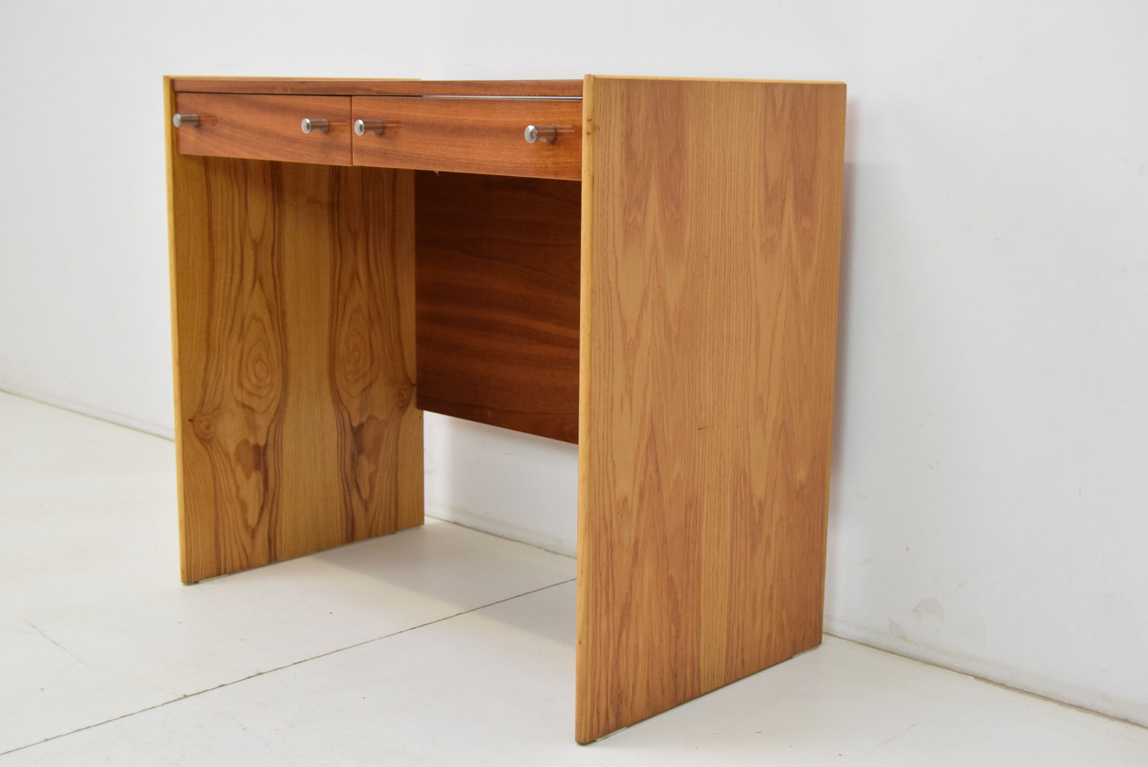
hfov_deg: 41.1
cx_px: 574
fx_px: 1532
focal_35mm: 48
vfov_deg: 28.1
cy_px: 384
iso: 1600
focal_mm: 32
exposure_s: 1/200
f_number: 7.1
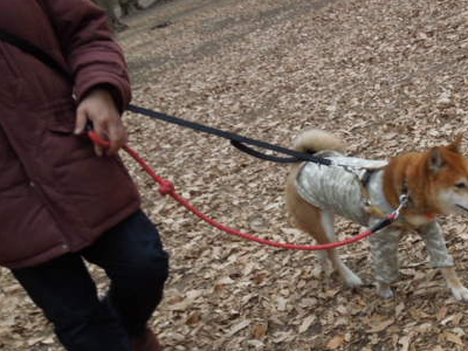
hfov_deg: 36.2
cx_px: 408
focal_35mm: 50
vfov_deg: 28.8
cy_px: 246
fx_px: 676
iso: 100
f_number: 3.3
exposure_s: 1/160
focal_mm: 4.5
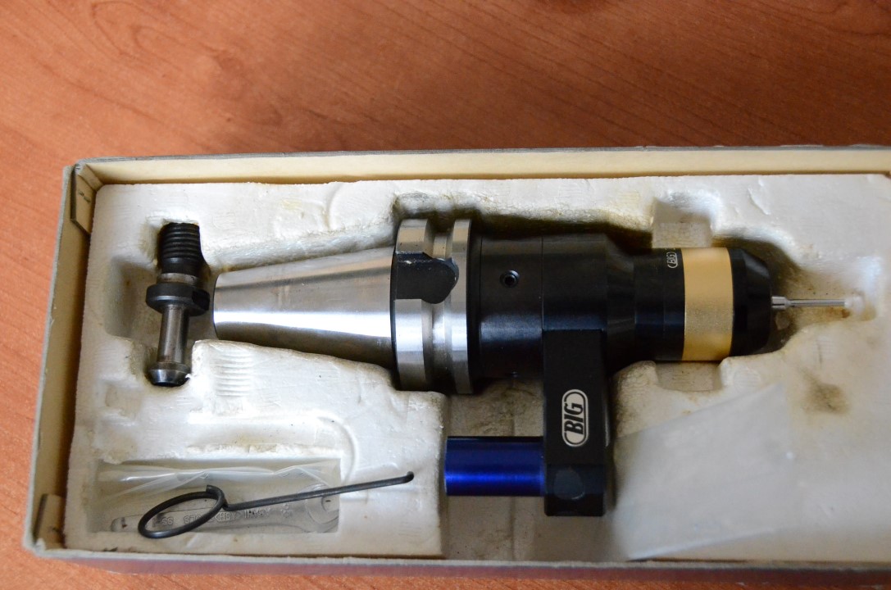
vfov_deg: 25.6
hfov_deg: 37.9
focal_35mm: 52
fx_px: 1297
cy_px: 295
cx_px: 446
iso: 6400
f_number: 5
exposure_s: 1/160
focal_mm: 35
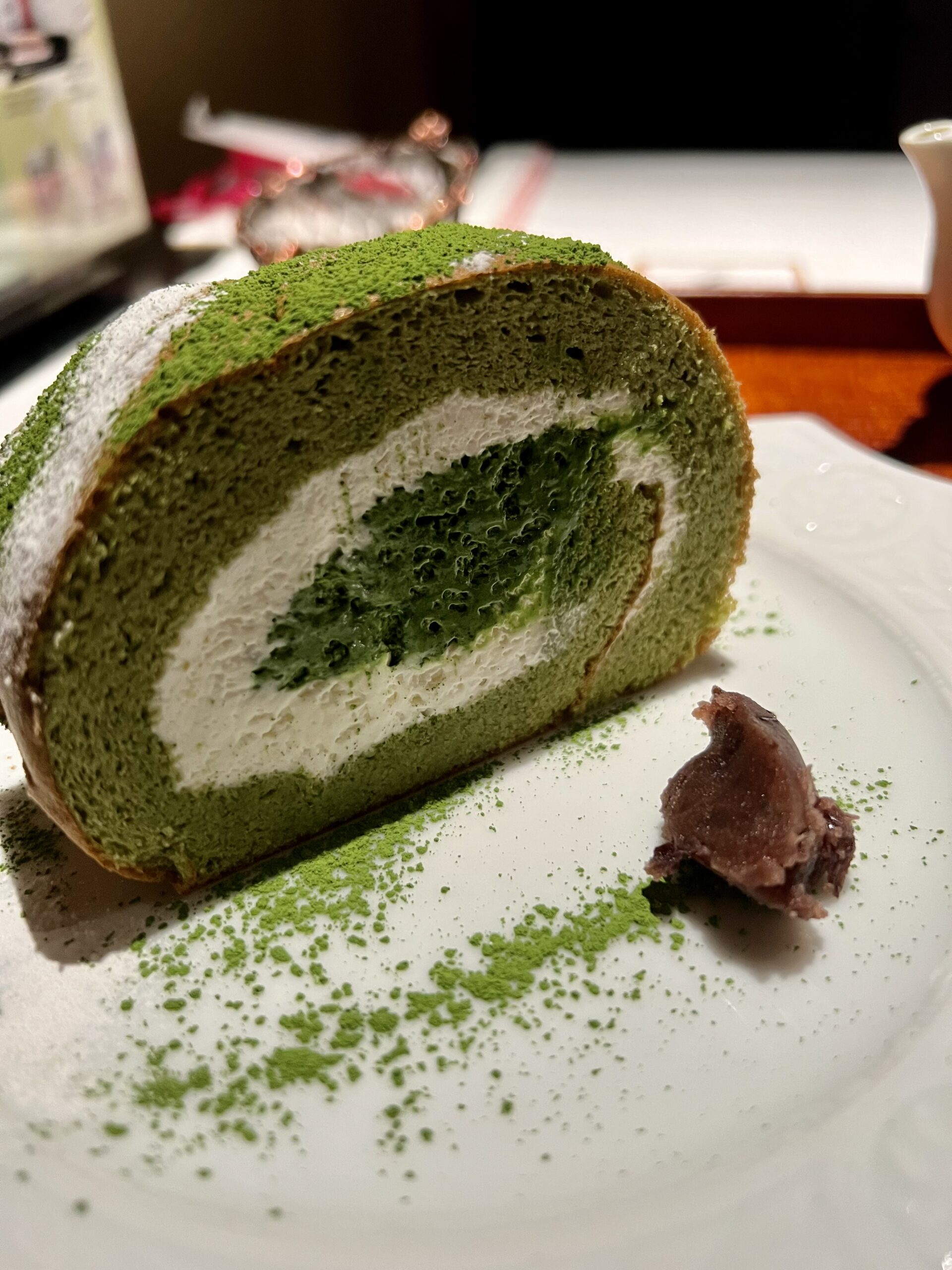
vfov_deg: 67.3
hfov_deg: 53.1
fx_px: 953
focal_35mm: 26
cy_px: 635
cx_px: 476
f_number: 1.5
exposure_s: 1/60
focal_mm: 5.7
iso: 160
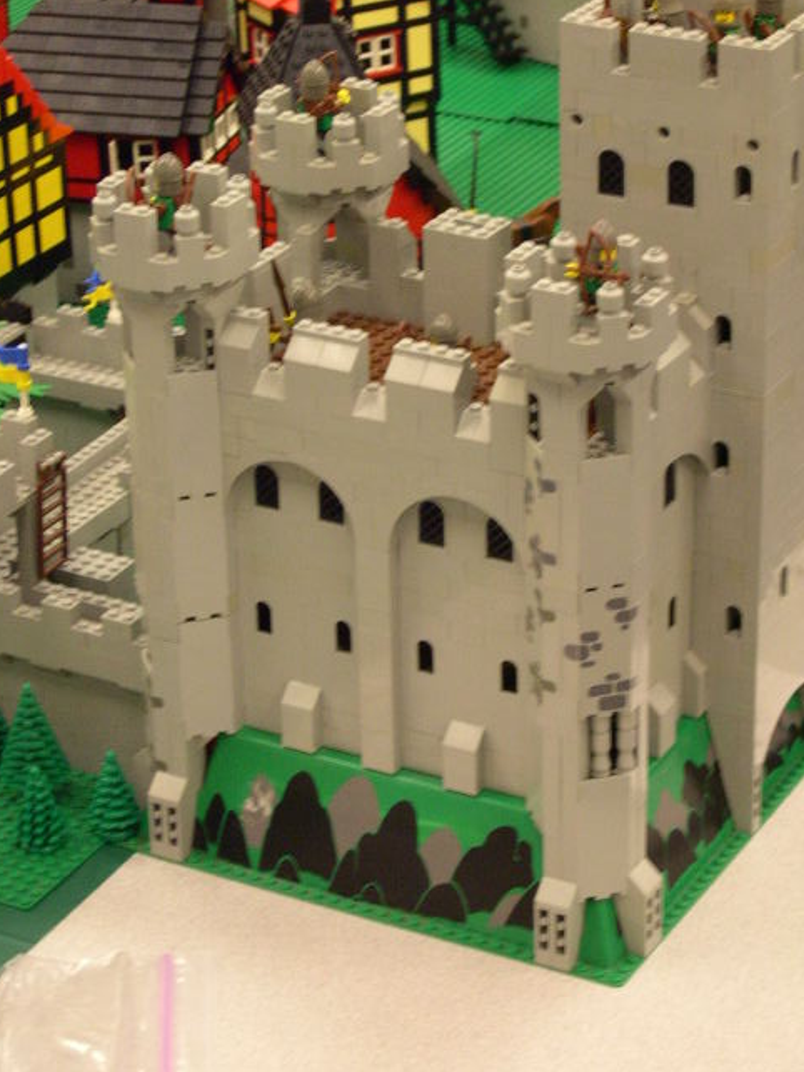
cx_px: 477
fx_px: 3160
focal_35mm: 102
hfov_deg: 14.5
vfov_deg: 19.2
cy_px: 437
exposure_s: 1/8.9
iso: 400
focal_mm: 17.4
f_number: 4.1
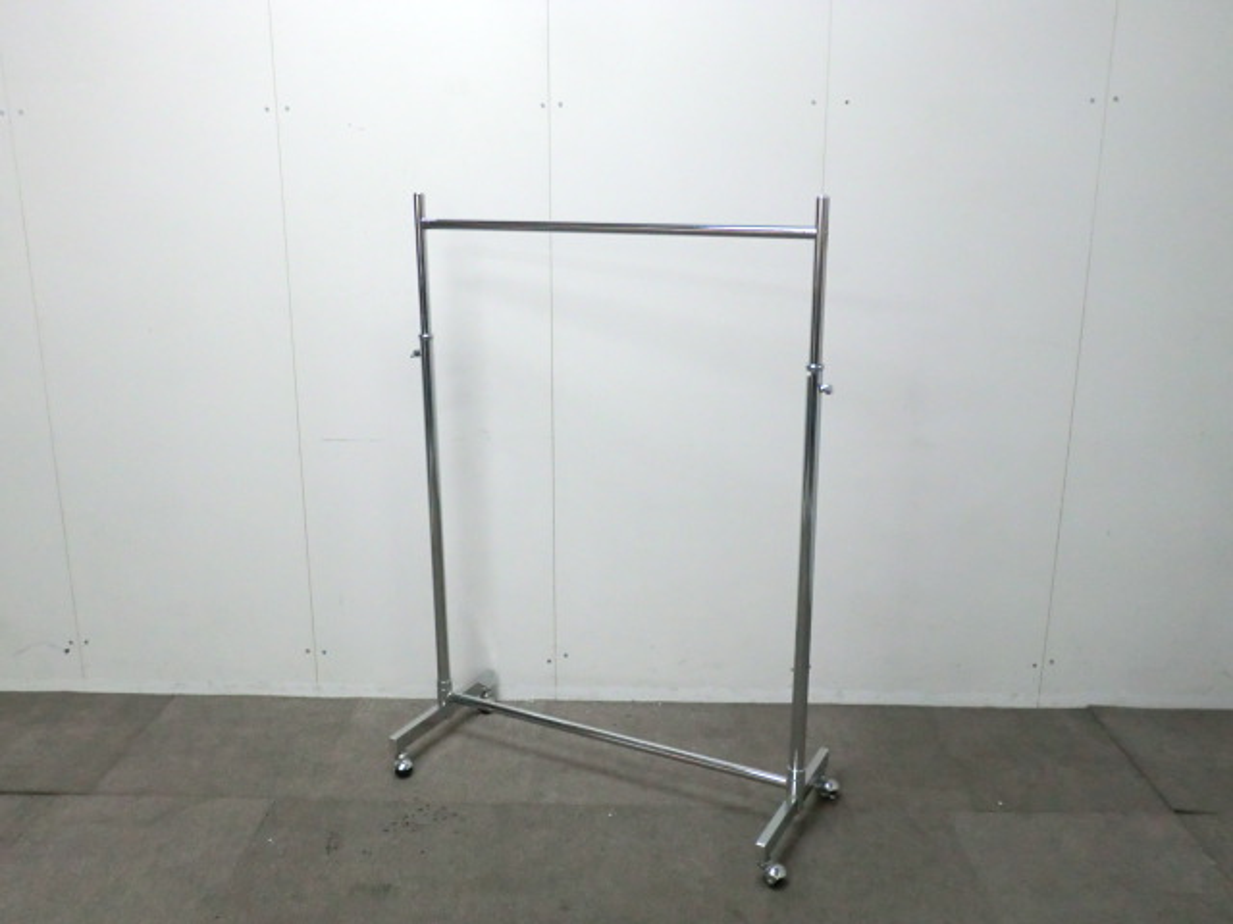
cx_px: 616
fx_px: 1140
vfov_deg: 44.2
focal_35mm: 32
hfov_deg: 56.8
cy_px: 462
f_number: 3.5
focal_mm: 5.8
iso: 500
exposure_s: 1/60
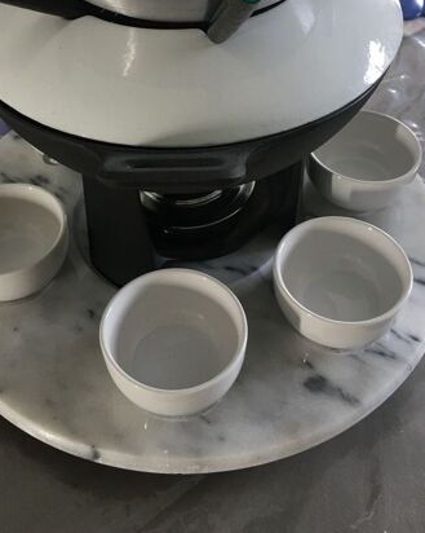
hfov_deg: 34.1
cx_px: 187
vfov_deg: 41.2
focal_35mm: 44
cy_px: 153
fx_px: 693
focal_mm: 4.15
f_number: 2.2
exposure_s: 1/17
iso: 40
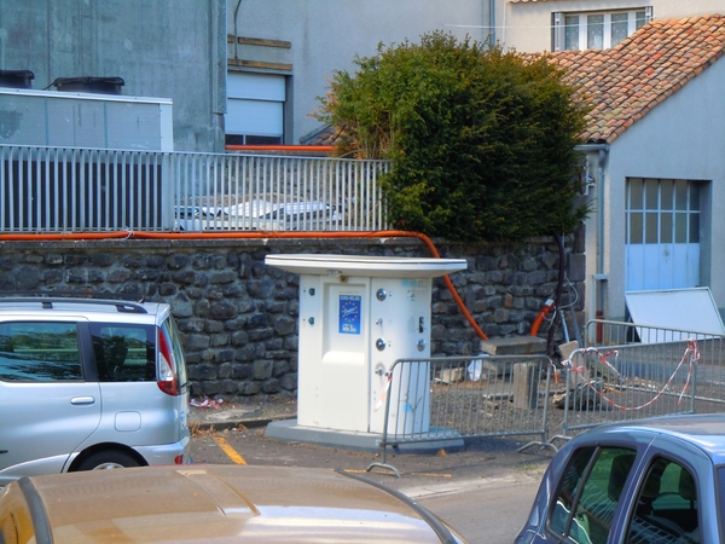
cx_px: 362
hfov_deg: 19.3
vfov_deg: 14.5
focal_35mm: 102
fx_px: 2136
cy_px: 272
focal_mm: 18.3
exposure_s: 1/160
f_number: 4.5
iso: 200
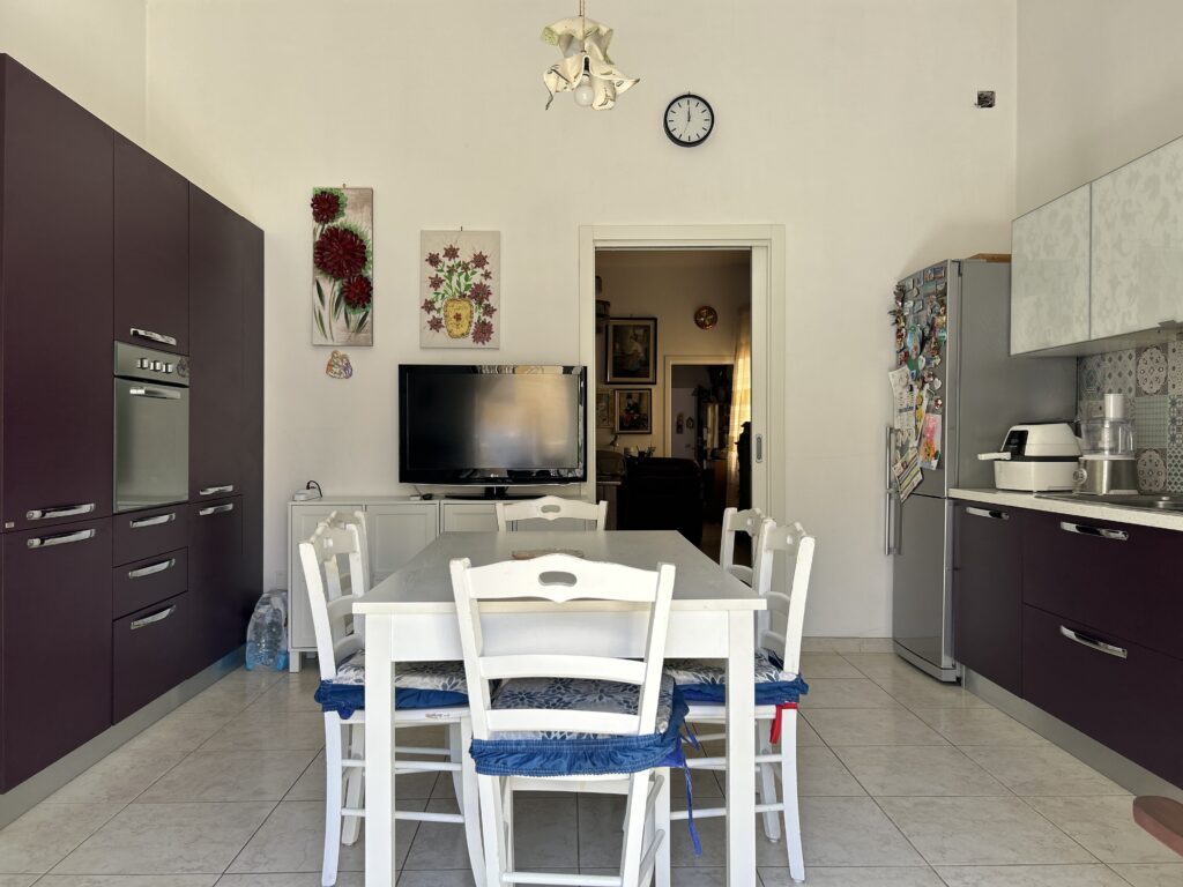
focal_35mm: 26
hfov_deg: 67.3
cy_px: 444
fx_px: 889
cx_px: 592
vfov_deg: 53.1
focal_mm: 5.7
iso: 40
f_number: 1.5
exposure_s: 1/121
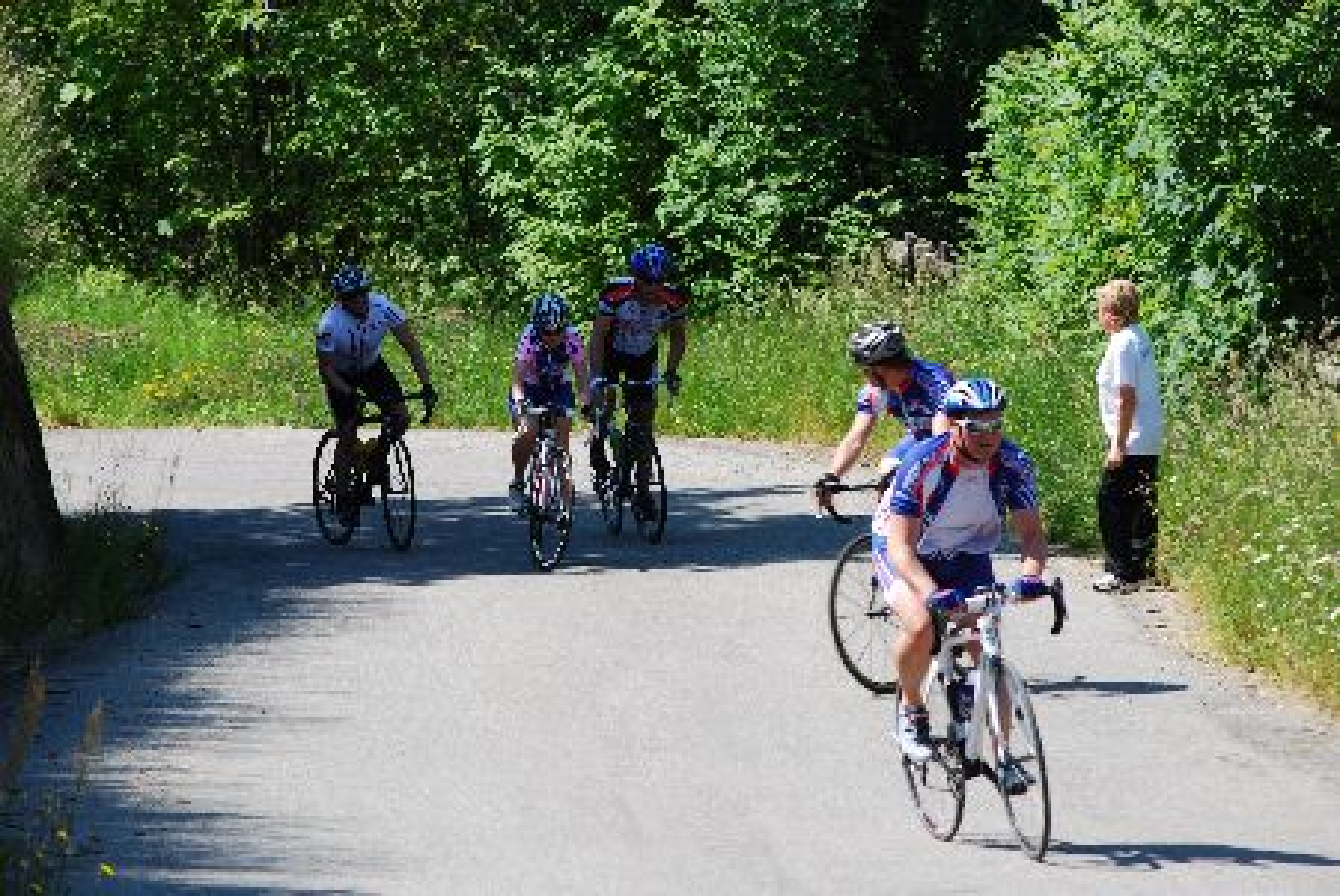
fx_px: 8942
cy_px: 448
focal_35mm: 240
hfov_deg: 8.6
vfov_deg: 5.7
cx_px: 670
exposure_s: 1/125
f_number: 8
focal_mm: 160
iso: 100
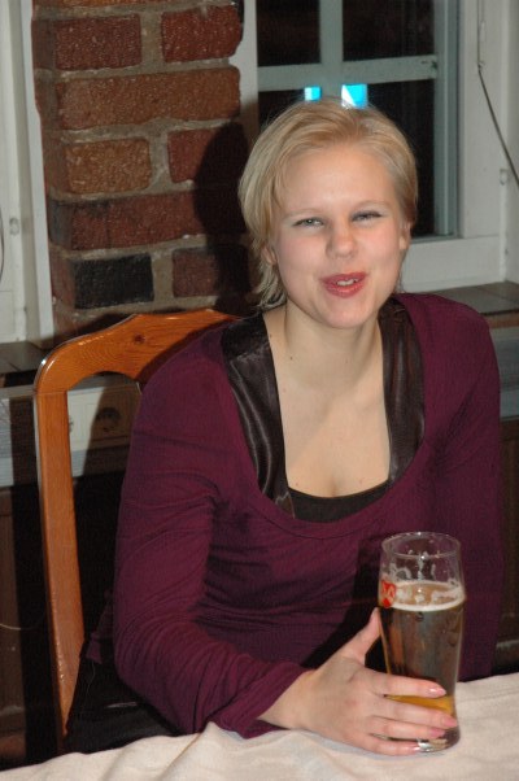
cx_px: 260
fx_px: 2276
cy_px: 390
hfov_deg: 13.0
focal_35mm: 105
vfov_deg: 19.5
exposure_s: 1/60
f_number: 7.1
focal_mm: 70
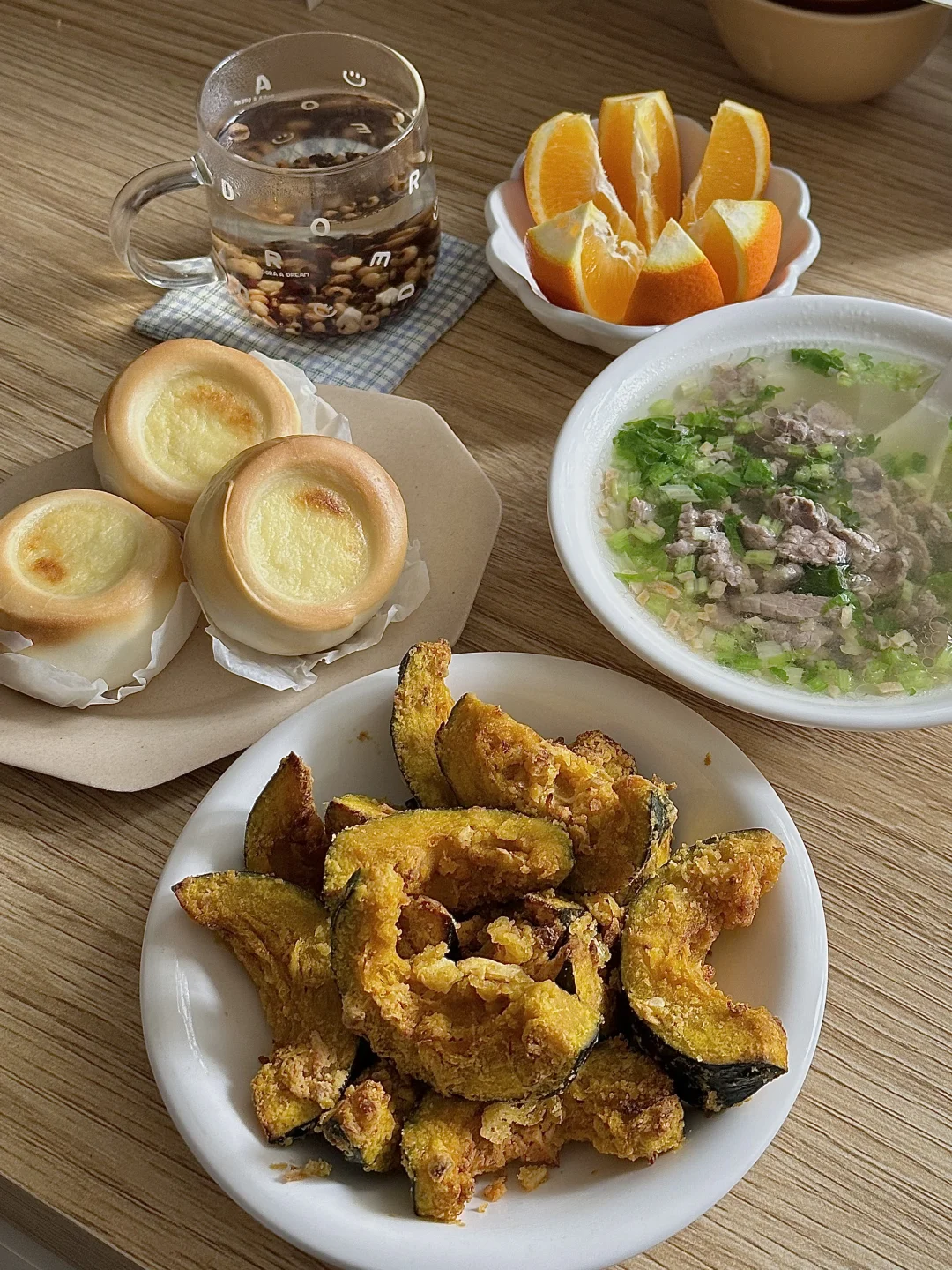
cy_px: 635
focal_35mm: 48
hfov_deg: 30.3
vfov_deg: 39.7
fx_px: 1760
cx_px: 476
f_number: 1.78
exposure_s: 1/63
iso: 80
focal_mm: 6.86
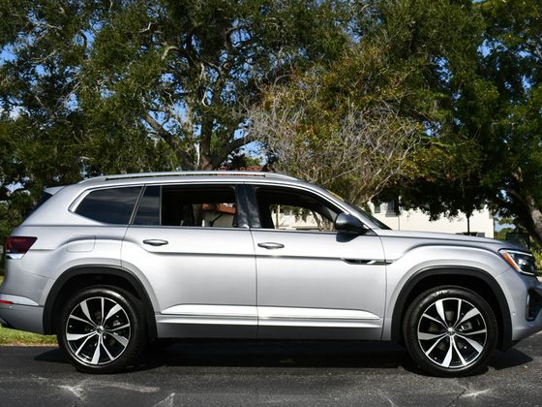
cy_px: 202
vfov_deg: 32.9
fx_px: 689
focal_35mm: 44
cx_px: 280
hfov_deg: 42.9
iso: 100
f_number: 9
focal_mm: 20
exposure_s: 1/320
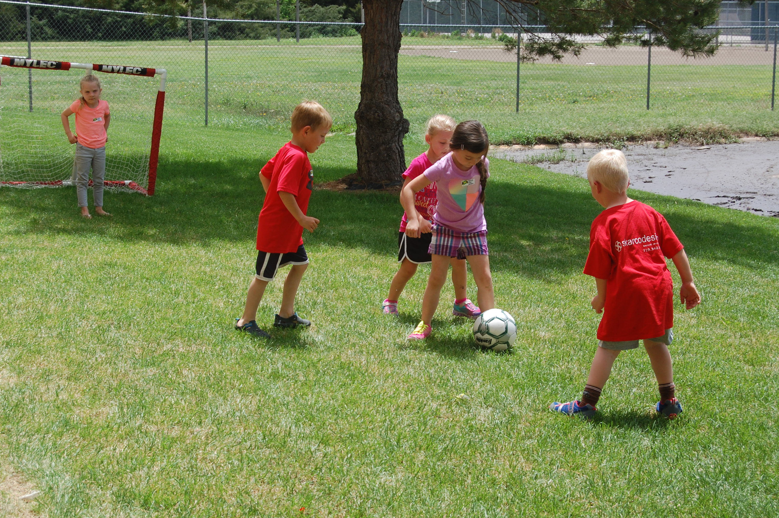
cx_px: 390
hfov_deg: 29.9
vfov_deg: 20.1
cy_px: 259
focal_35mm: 68
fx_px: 1459
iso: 200
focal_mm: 45
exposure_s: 1/320
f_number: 9
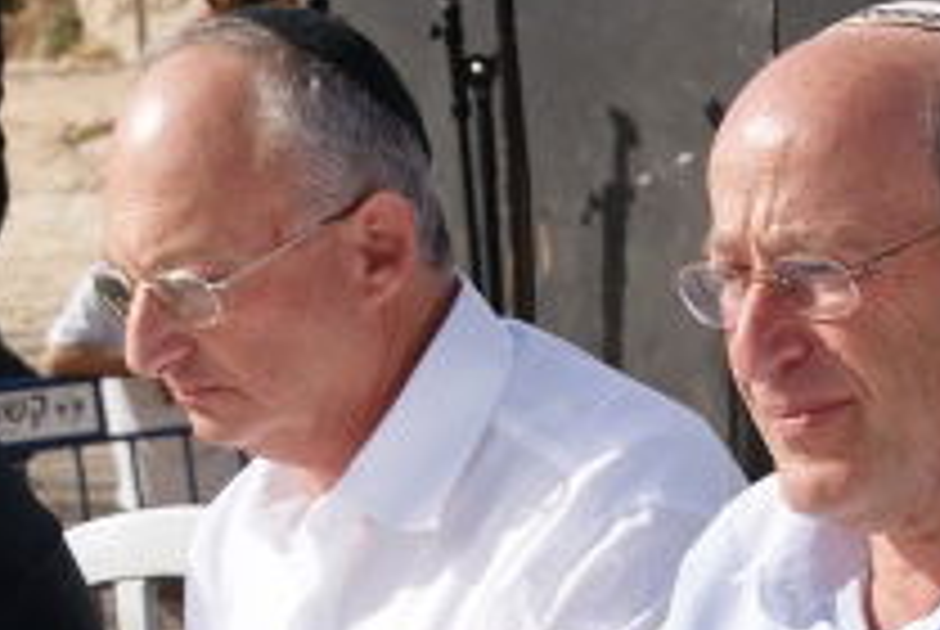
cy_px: 756
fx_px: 5400
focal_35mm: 207
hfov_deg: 9.9
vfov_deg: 6.6
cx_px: 702
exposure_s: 1/320
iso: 100
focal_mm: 45
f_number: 9
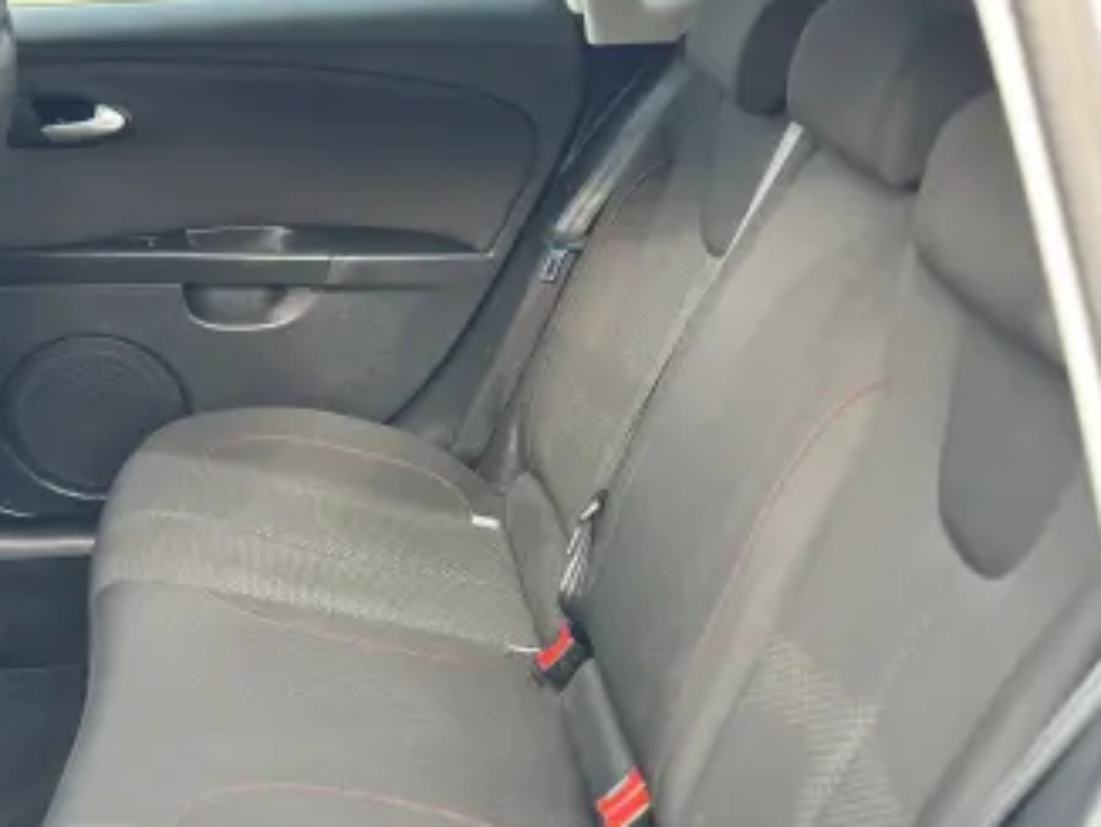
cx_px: 513
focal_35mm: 53
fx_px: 1687
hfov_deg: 36.1
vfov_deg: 27.6
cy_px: 385
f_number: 1.78
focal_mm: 6.86
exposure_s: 1/94
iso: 125
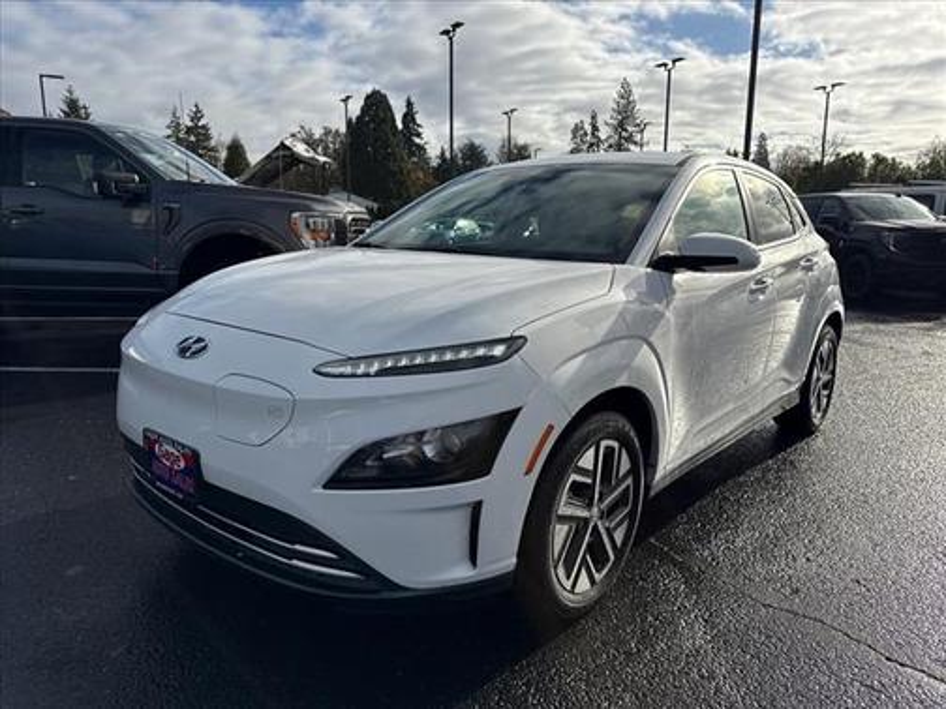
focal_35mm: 24
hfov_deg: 71.6
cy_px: 354
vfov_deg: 56.8
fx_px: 656
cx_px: 473
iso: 100
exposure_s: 1/9091
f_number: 1.78
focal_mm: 6.76
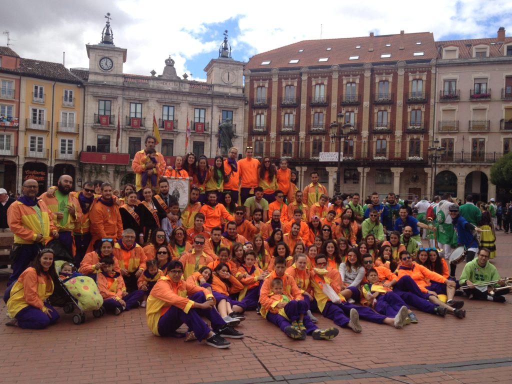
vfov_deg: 40.7
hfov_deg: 52.6
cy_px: 192
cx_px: 256
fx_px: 518
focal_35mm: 35
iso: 50
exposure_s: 1/1082
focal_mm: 4.28
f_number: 2.4
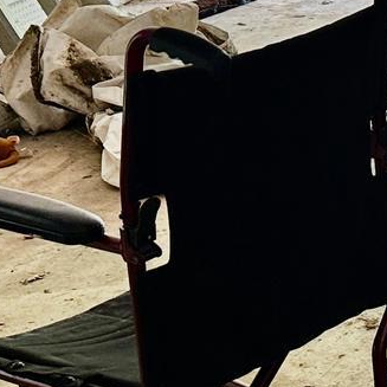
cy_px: 88
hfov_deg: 11.3
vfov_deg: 13.1
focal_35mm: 133
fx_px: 1682
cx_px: 877
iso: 80
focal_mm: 6.86
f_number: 1.78
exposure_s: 1/121
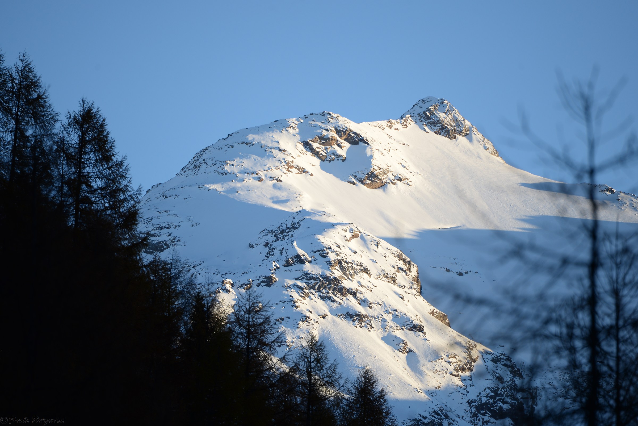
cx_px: 319
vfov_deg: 3.4
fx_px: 7091
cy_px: 213
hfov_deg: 5.2
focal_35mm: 400
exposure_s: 1/400
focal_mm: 400
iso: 250
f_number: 5.6
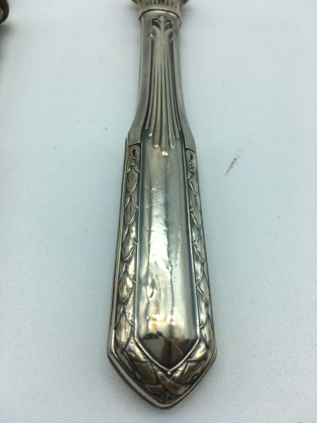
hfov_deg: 48.2
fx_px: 354
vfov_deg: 61.7
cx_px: 158
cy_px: 212
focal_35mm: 29
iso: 25
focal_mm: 4.15
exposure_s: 1/322
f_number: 2.2
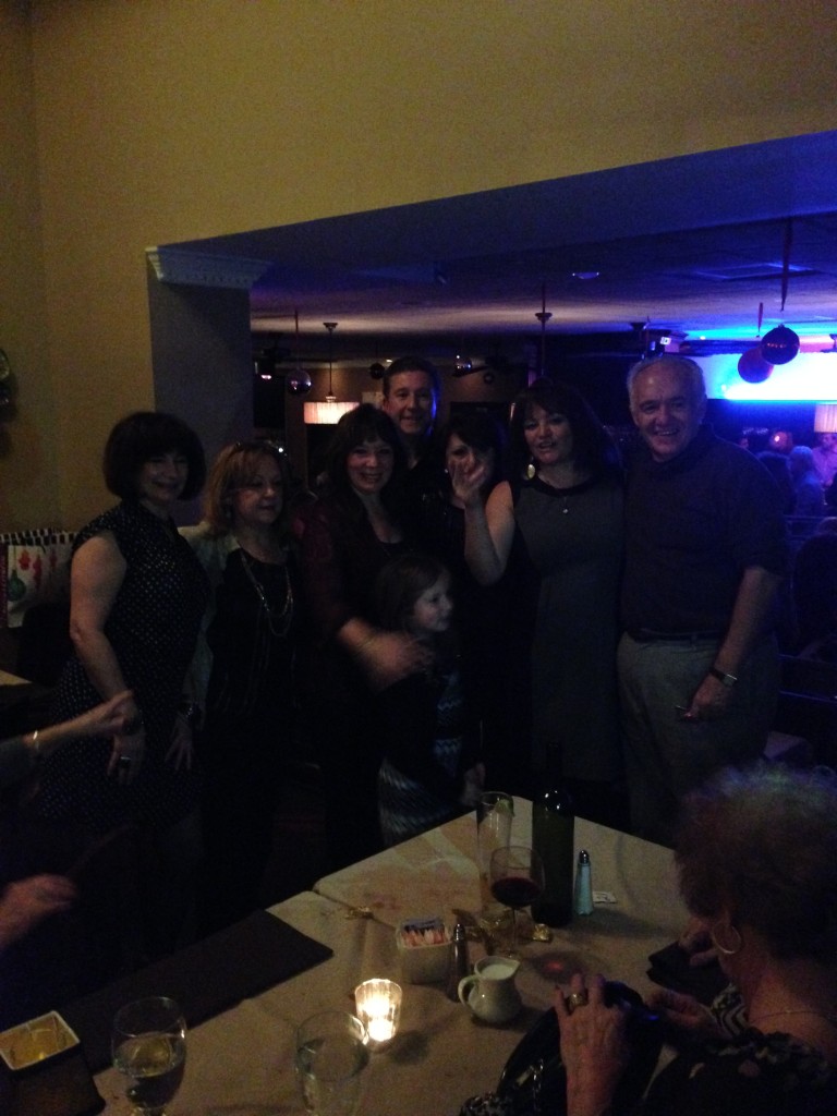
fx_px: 1064
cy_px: 558
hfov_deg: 42.9
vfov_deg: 55.4
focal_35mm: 33
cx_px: 418
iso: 800
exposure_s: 1/15
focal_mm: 4.12
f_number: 2.4
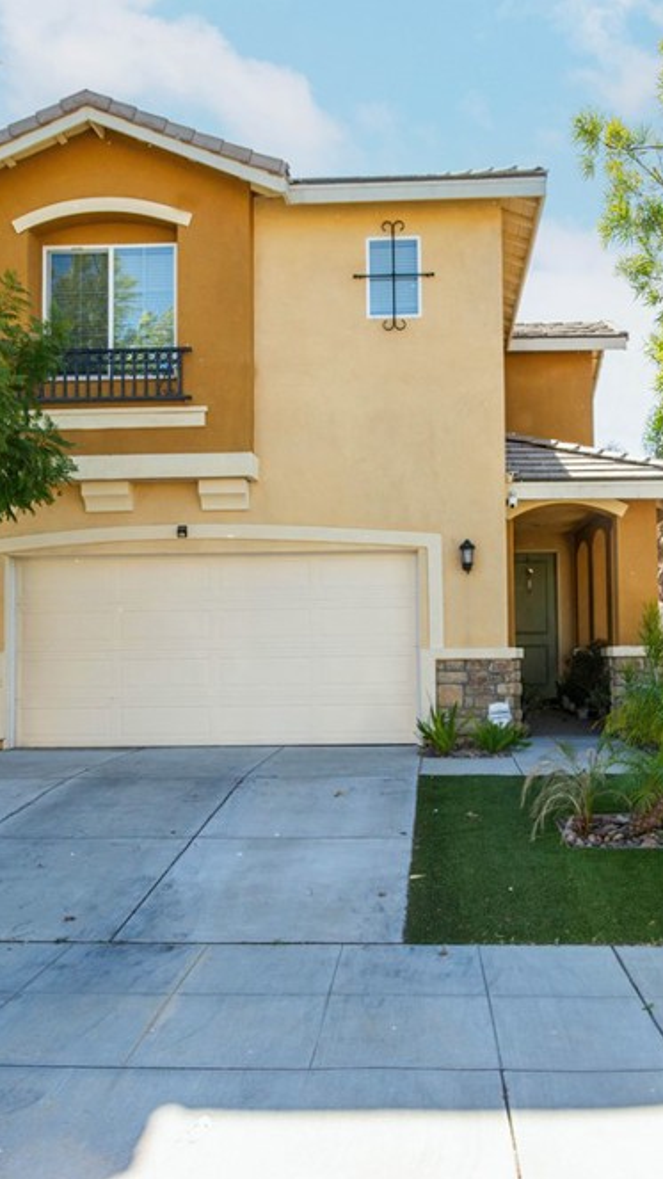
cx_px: 384
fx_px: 1062
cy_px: 577
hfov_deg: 34.6
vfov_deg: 58.0
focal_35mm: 34
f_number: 5.6
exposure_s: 1/1600
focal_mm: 21
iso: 400
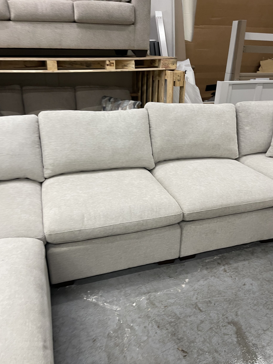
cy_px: 187
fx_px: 273
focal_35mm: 26
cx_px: 133
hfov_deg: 53.1
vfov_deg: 67.3
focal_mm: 5.1
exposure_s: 1/60
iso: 160
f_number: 1.6
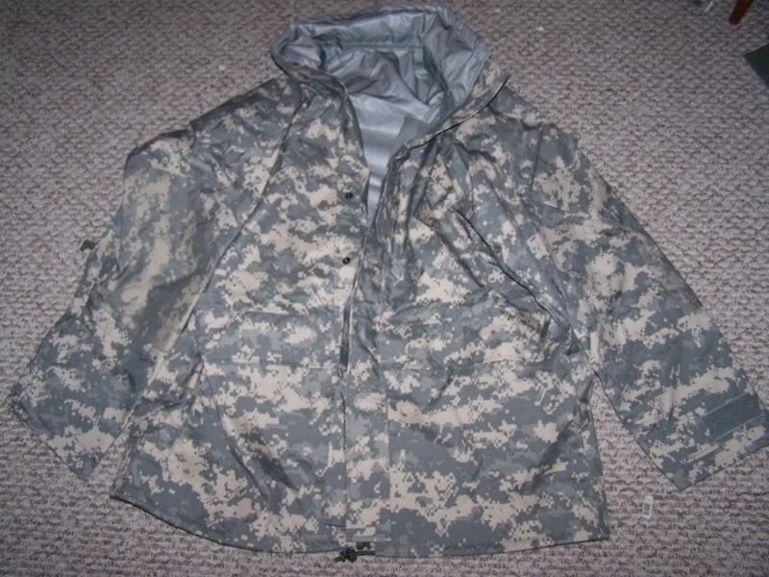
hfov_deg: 49.0
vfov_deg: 37.7
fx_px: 844
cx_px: 384
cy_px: 288
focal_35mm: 38
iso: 80
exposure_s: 1/60
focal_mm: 6.3
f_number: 2.8
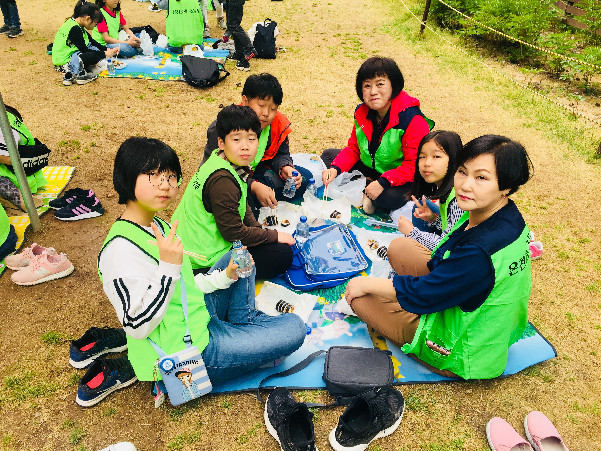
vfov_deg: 48.2
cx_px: 300
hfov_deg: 61.7
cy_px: 226
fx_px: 503
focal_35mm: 29
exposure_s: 1/472
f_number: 2.2
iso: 25
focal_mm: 4.15
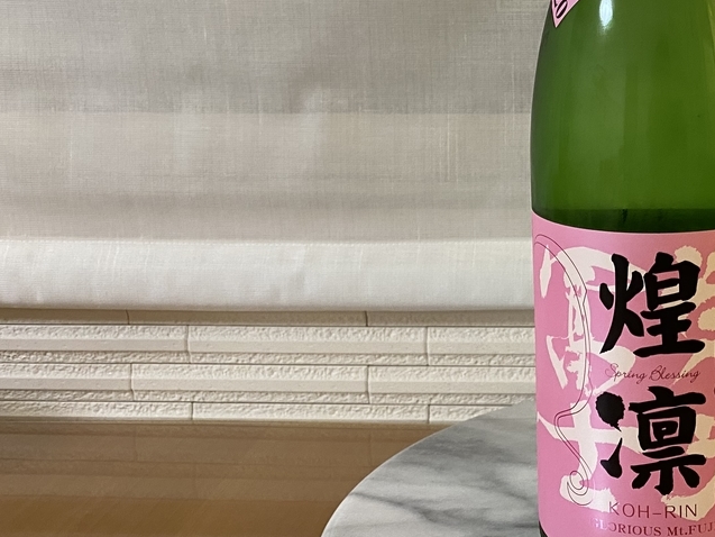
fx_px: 1012
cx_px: 640
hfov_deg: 36.5
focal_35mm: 49
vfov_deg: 29.1
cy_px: 117
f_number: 1.8
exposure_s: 1/50
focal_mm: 4.25
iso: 320
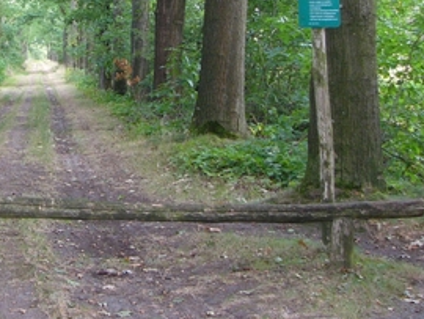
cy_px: -5
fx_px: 981
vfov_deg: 18.0
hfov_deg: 23.9
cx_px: 60
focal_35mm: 80
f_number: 2.8
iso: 100
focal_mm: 6
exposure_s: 1/60
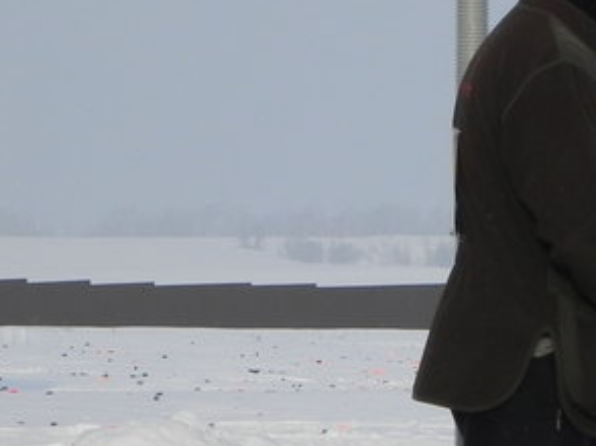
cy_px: 352
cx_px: 677
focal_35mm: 443
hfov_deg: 4.5
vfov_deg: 3.3
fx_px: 7618
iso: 160
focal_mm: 28.8
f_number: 8
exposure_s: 1/446
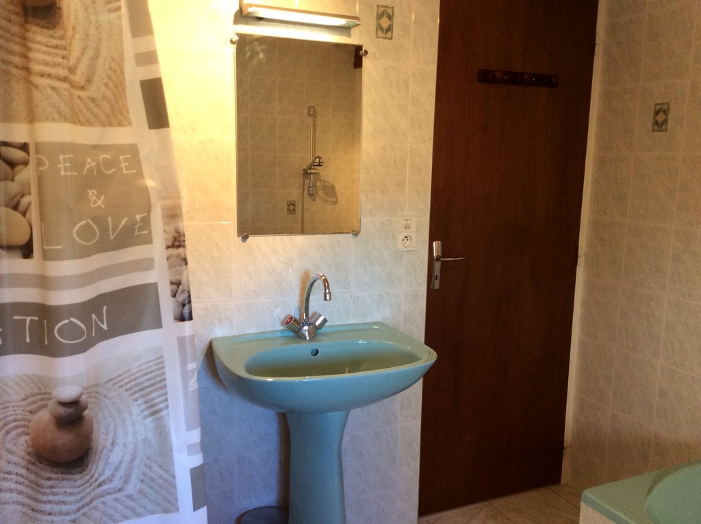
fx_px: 647
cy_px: 262
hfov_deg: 56.9
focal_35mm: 32
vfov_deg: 44.1
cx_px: 350
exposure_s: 1/24
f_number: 2.4
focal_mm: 3.3
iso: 80
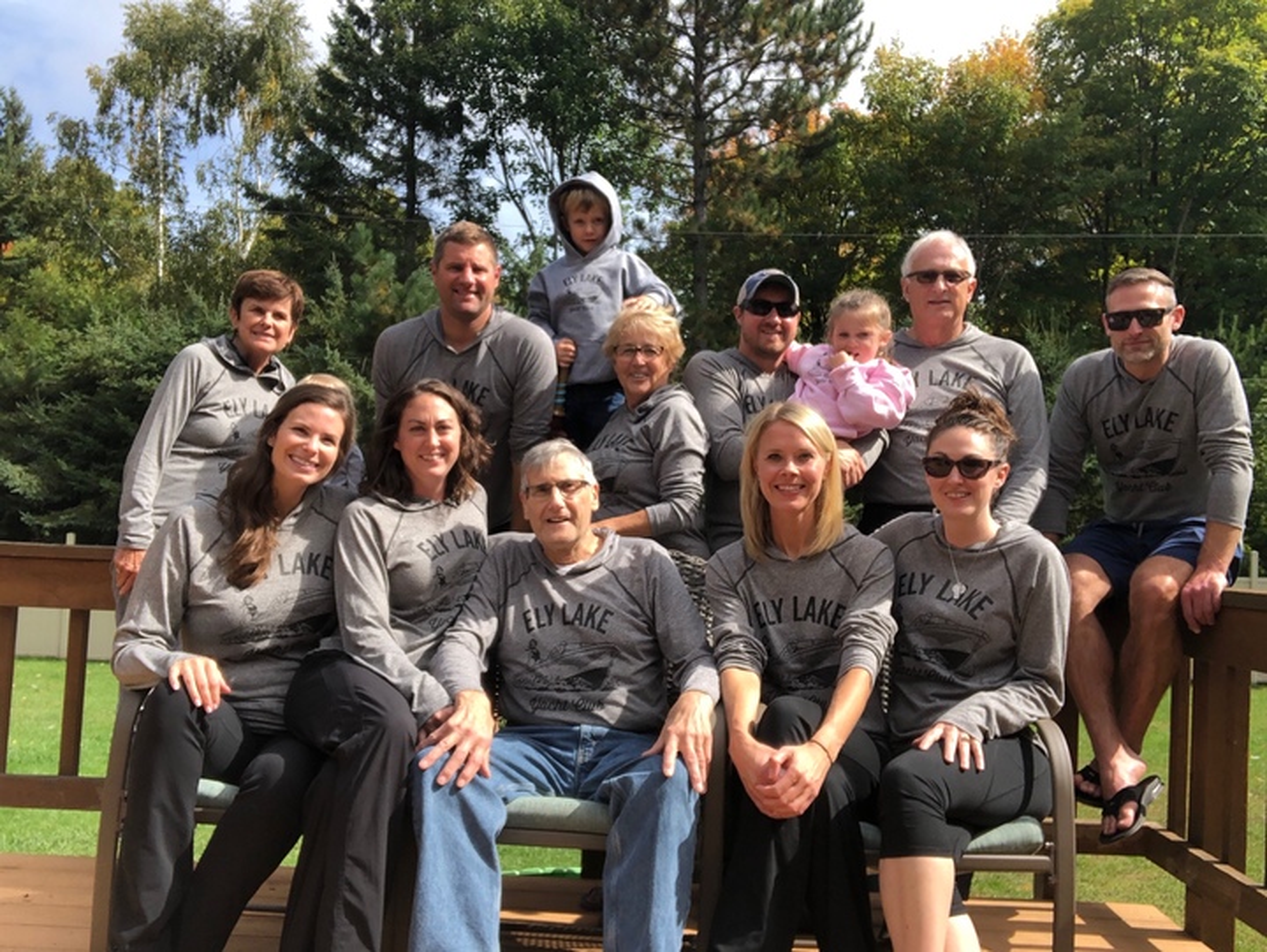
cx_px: 634
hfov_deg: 56.8
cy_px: 476
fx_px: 1172
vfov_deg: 44.2
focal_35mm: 32
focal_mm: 2.87
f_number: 2.2
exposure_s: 1/597
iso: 20
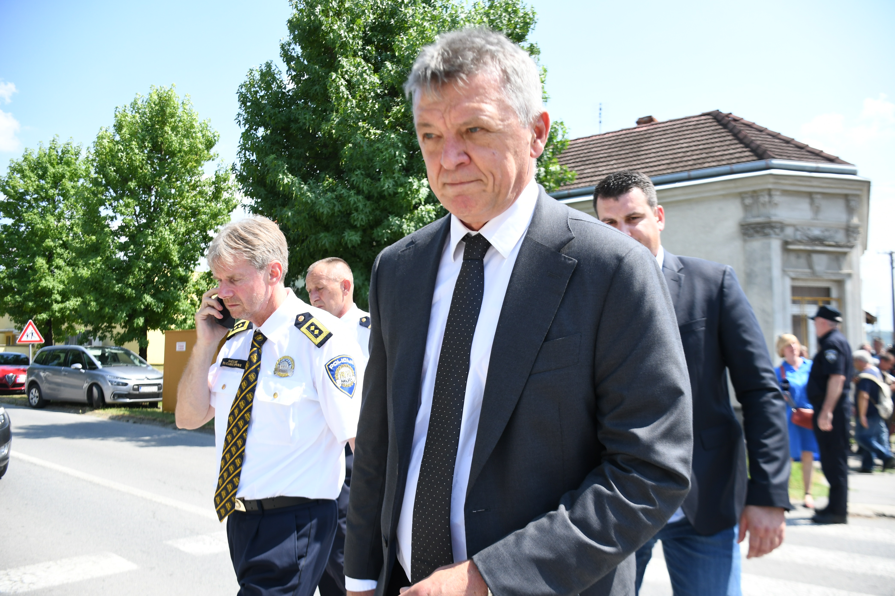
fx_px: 671
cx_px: 448
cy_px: 298
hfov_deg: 67.4
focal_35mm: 27
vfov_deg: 47.9
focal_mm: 18
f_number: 3.5
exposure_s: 1/1600
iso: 400
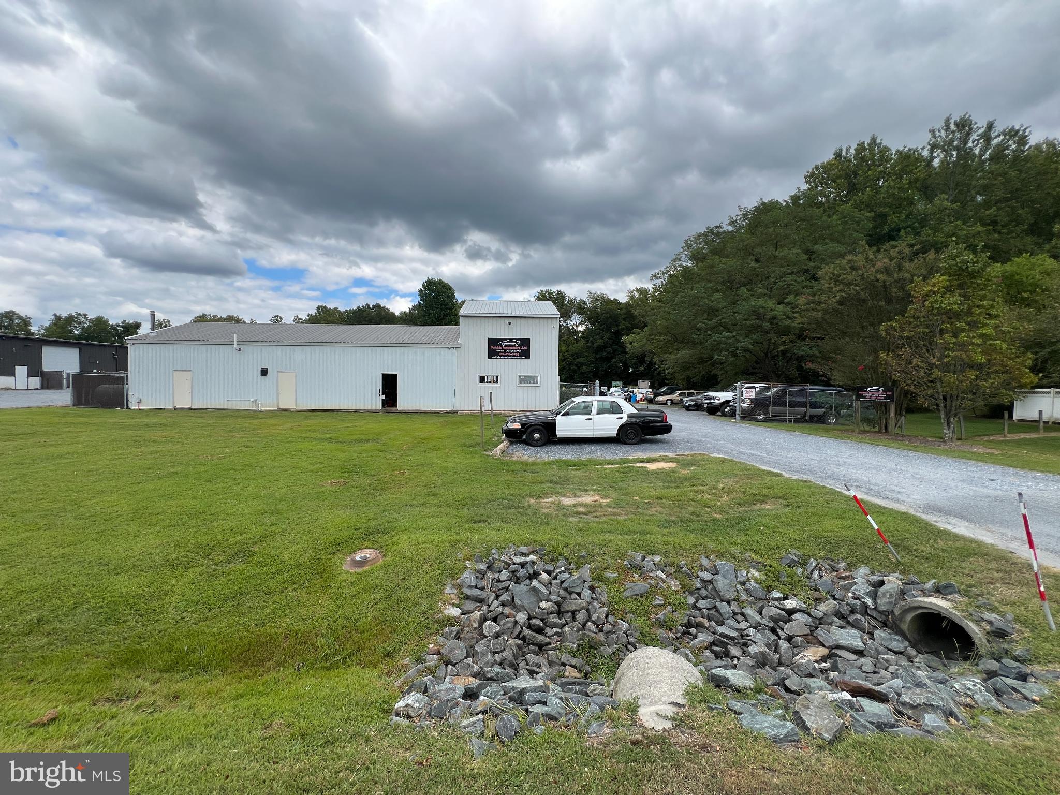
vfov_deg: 89.9
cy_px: 398
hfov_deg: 106.2
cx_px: 530
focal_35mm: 13
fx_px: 398
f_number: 1.8
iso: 32
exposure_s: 1/911
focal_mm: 1.57
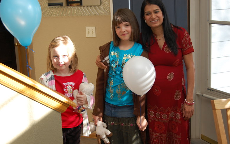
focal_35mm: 59
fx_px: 370
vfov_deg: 22.0
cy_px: 77
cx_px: 114
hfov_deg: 34.5
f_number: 6.3
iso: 400
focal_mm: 38
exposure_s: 1/160
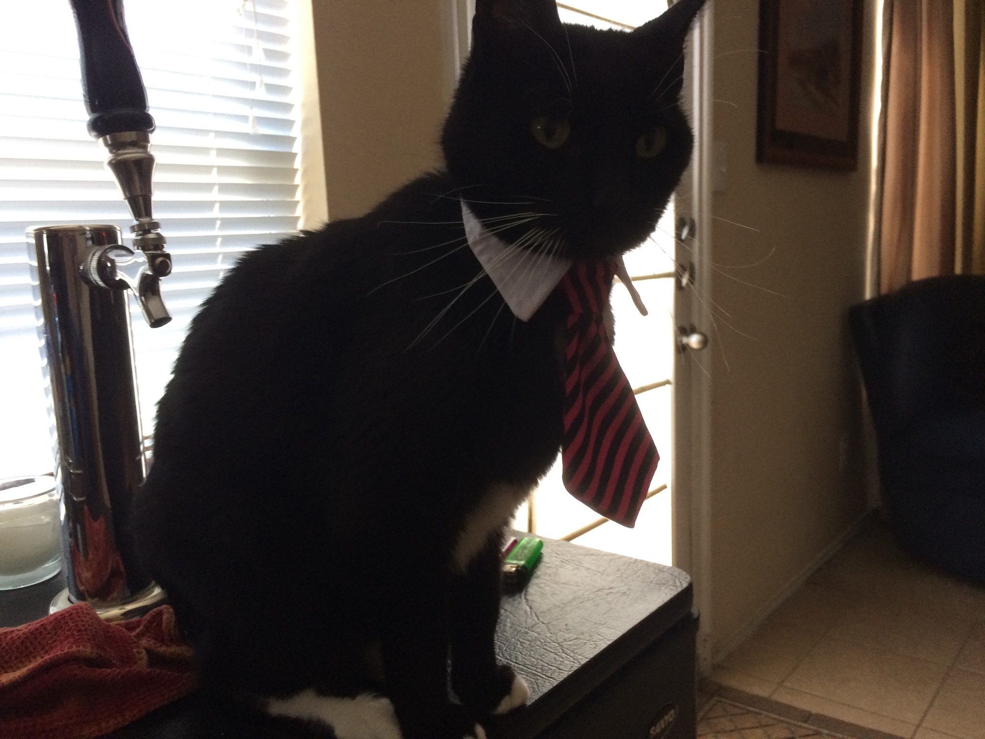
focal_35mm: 29
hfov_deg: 61.7
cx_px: 492
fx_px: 825
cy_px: 370
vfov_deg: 48.2
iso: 50
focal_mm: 4.15
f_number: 2.2
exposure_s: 1/30
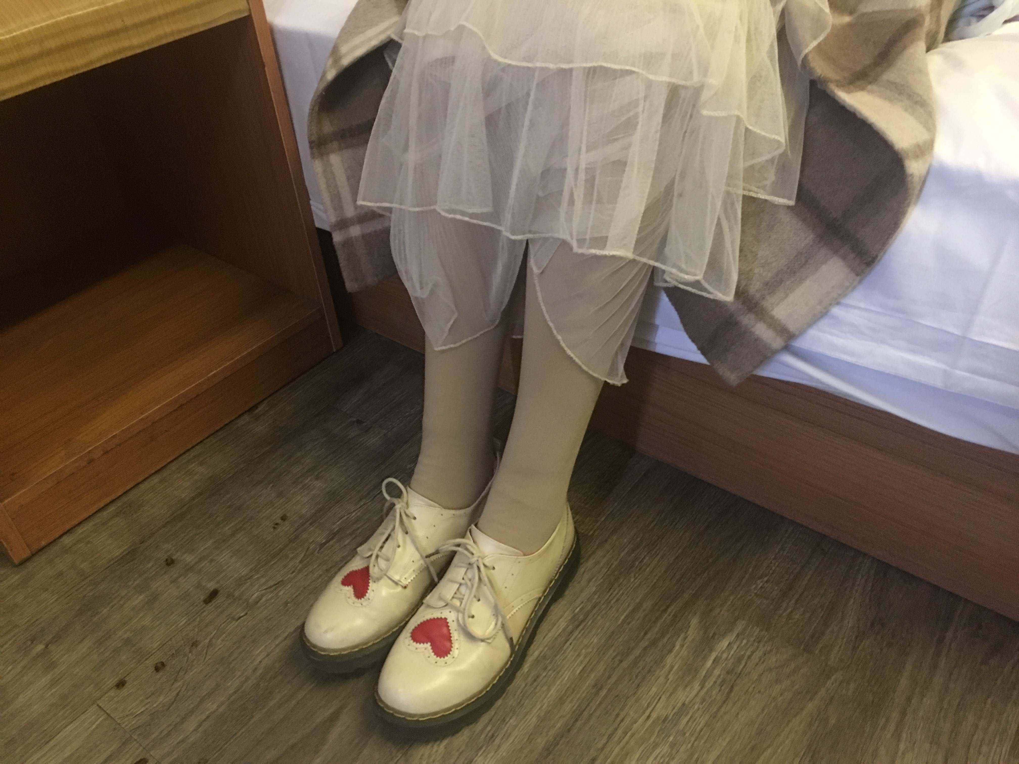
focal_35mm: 29
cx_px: 510
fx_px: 854
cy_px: 382
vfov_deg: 48.2
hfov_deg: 61.7
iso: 160
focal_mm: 4.15
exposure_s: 1/8
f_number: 2.2
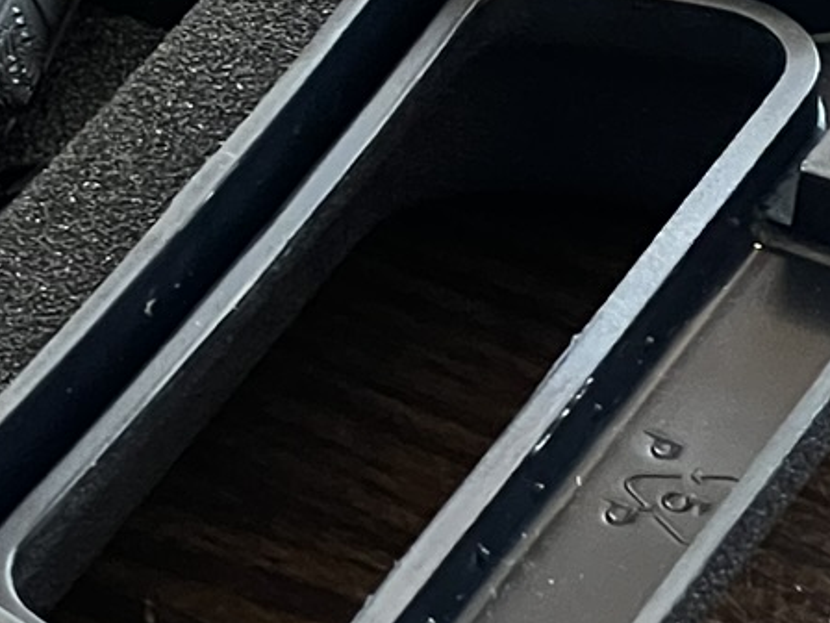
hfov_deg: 5.6
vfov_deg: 4.2
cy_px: -250
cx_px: -528
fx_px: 8440
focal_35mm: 352
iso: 400
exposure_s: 1/100
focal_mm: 9
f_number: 2.8
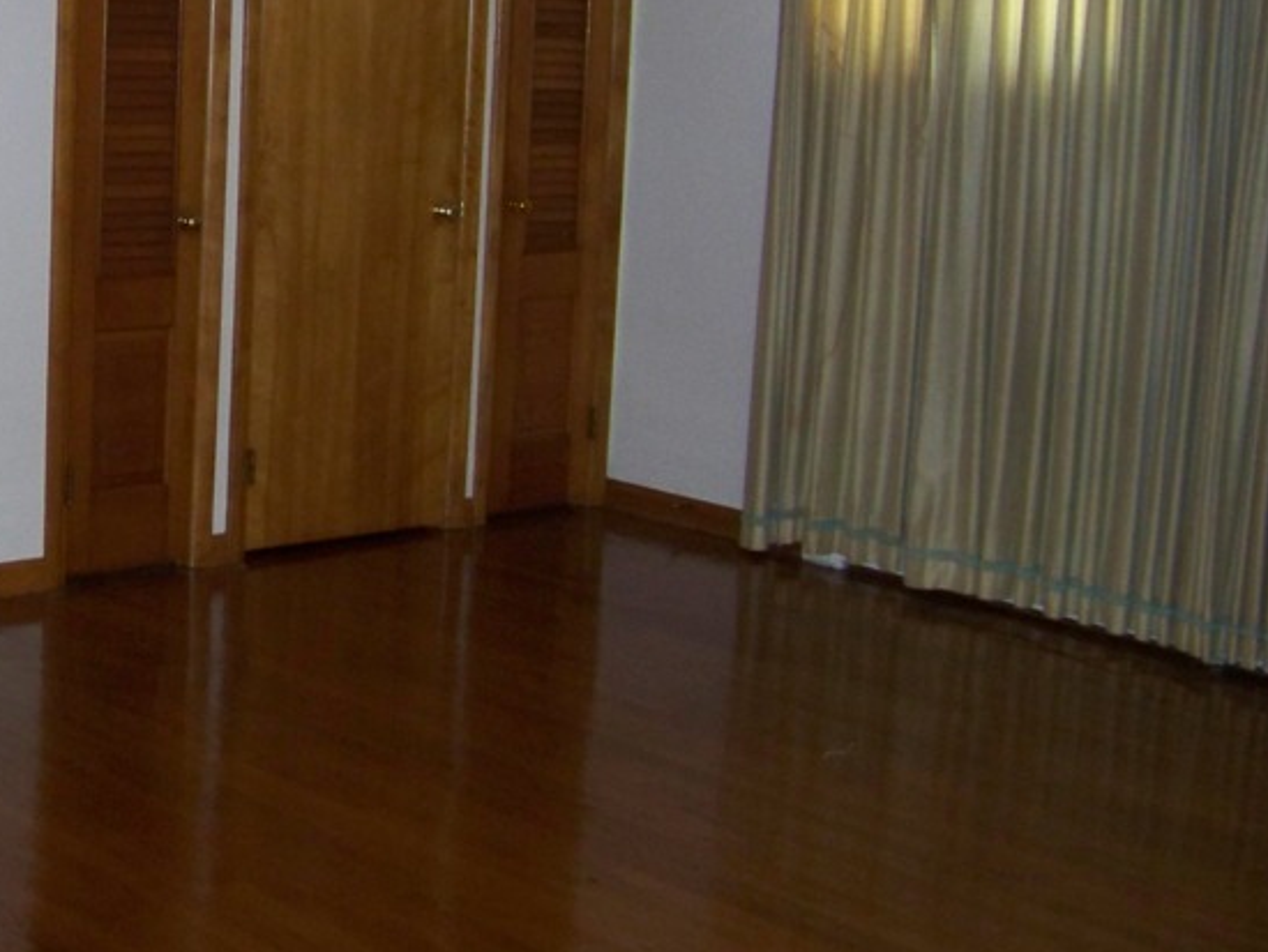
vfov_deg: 21.8
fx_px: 2455
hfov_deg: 27.7
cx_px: 95
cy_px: 254
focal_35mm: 67
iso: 200
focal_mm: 5.85
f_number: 2.8
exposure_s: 1/30
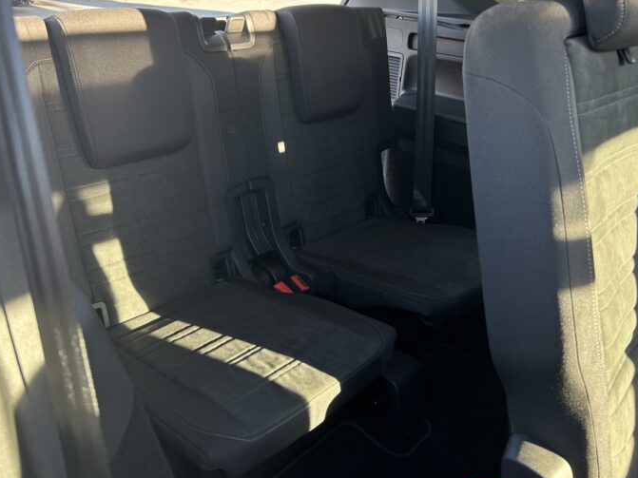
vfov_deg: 45.3
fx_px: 571
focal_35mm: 31
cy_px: 208
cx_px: 280
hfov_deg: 58.2
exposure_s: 1/121
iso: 40
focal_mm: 5.7
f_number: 1.5
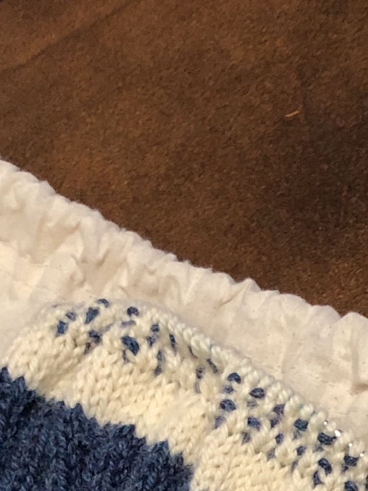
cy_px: 947
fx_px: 1786
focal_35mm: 126
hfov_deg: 11.3
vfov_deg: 13.6
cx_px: 533
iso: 50
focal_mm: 3.99
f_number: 1.8
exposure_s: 1/15
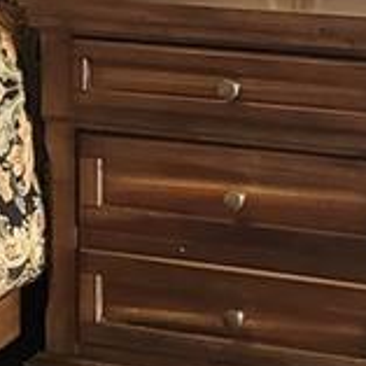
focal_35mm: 176
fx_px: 2105
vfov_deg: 9.8
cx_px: 173
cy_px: -28
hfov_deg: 9.9
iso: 200
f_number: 2.4
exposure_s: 1/40
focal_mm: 4.3
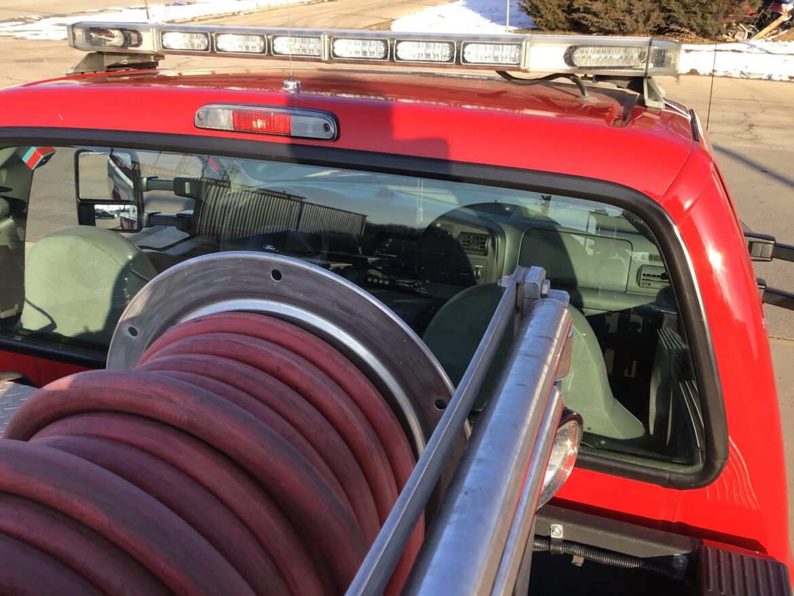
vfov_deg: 45.5
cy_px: 298
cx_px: 397
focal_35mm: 31
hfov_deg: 58.3
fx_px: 711
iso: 25
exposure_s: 1/330
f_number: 2.4
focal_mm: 3.3
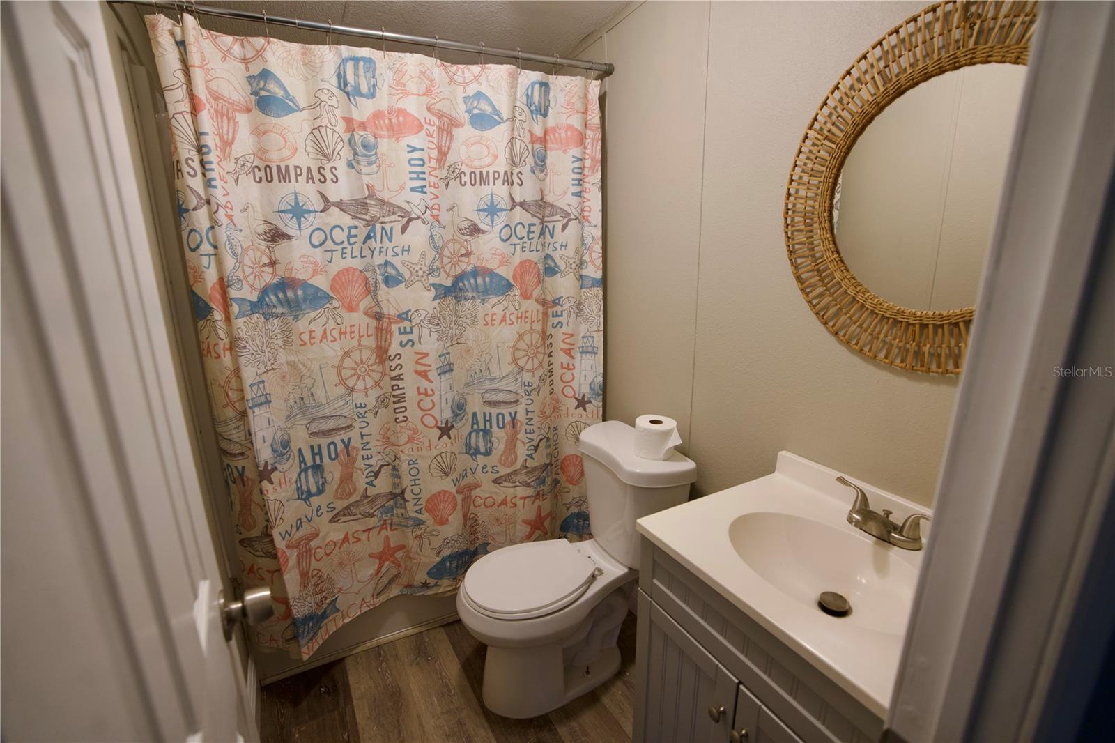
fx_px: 495
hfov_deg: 96.7
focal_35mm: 16
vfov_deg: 73.7
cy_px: 372
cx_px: 558
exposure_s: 1/160
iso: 1000
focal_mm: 16
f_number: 4
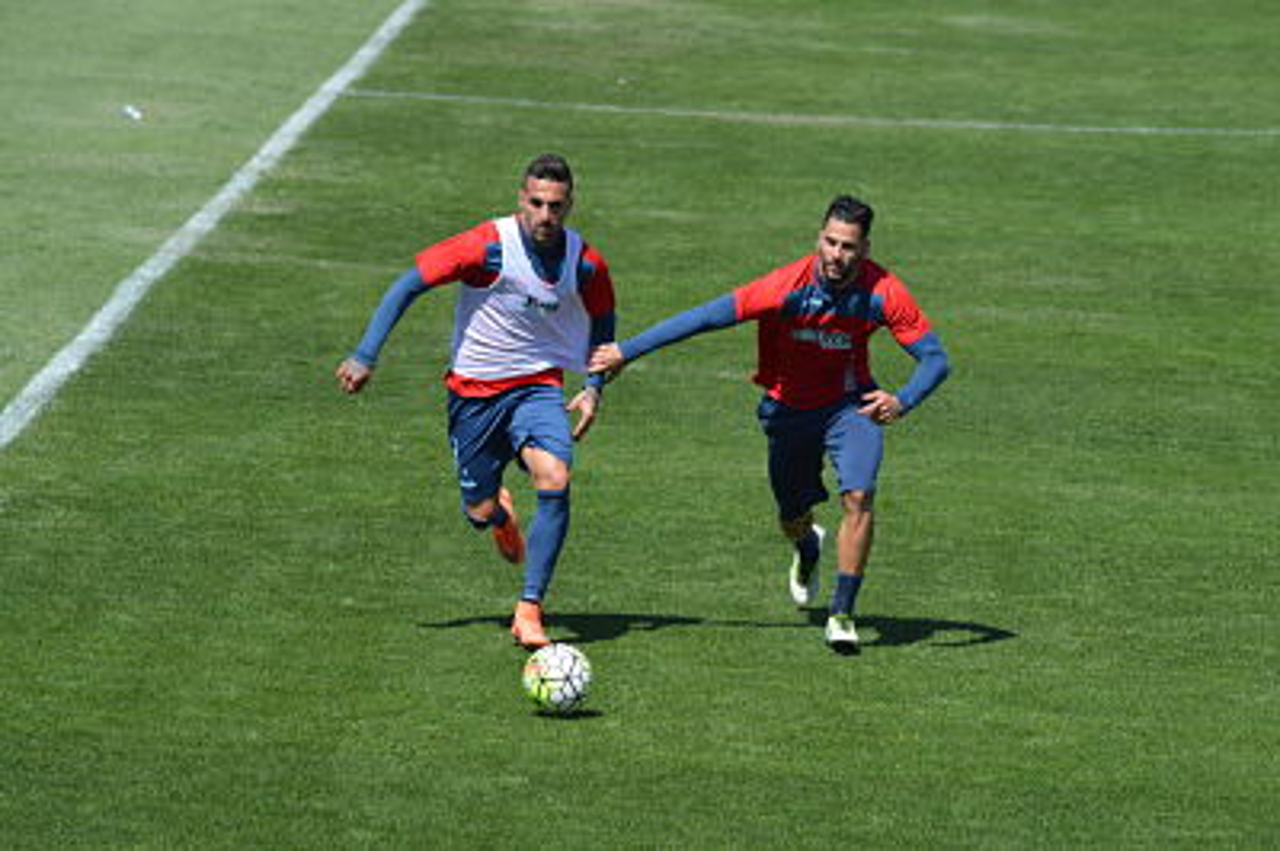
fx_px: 10391
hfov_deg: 7.0
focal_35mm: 292
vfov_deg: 4.7
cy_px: 426
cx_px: 640
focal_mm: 195
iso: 400
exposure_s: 1/1600
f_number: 6.3
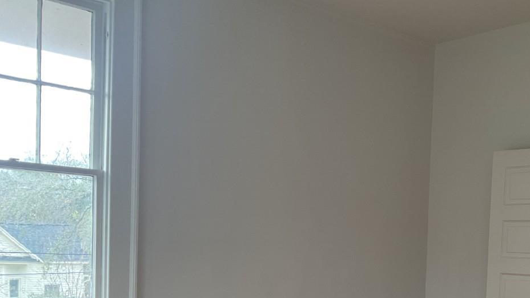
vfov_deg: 23.5
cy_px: 289
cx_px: 411
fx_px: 689
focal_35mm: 49
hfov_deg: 40.6
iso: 40
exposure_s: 1/120
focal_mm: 3
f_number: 1.8
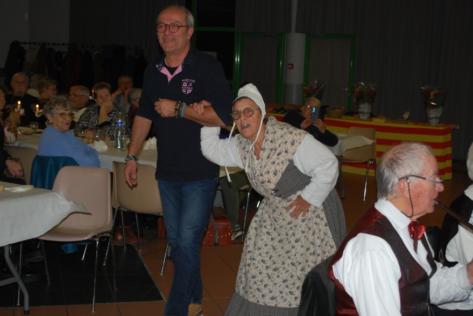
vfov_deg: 24.6
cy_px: 161
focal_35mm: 55
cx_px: 234
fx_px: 723
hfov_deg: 36.2
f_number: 5.3
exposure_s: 1/60
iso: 280
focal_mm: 36
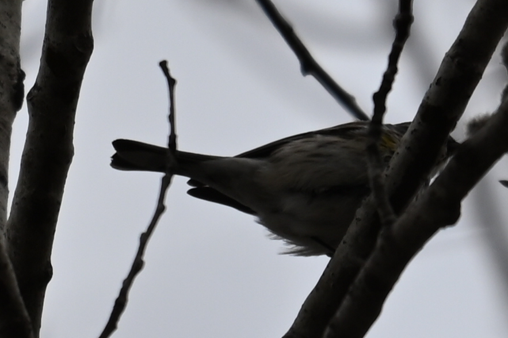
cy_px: 175
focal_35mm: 979
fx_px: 13809
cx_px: 324
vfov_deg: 1.4
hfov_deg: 2.1
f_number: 6.3
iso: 220
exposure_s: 1/1250
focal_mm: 600
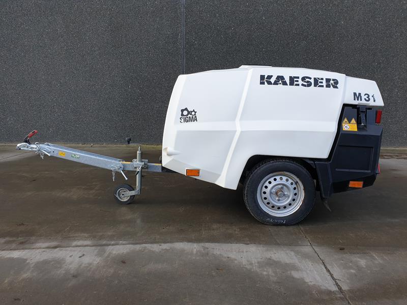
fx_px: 306
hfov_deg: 67.3
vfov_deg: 53.1
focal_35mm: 26
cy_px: 152
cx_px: 204
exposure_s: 1/358
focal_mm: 4.3
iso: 50
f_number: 2.4
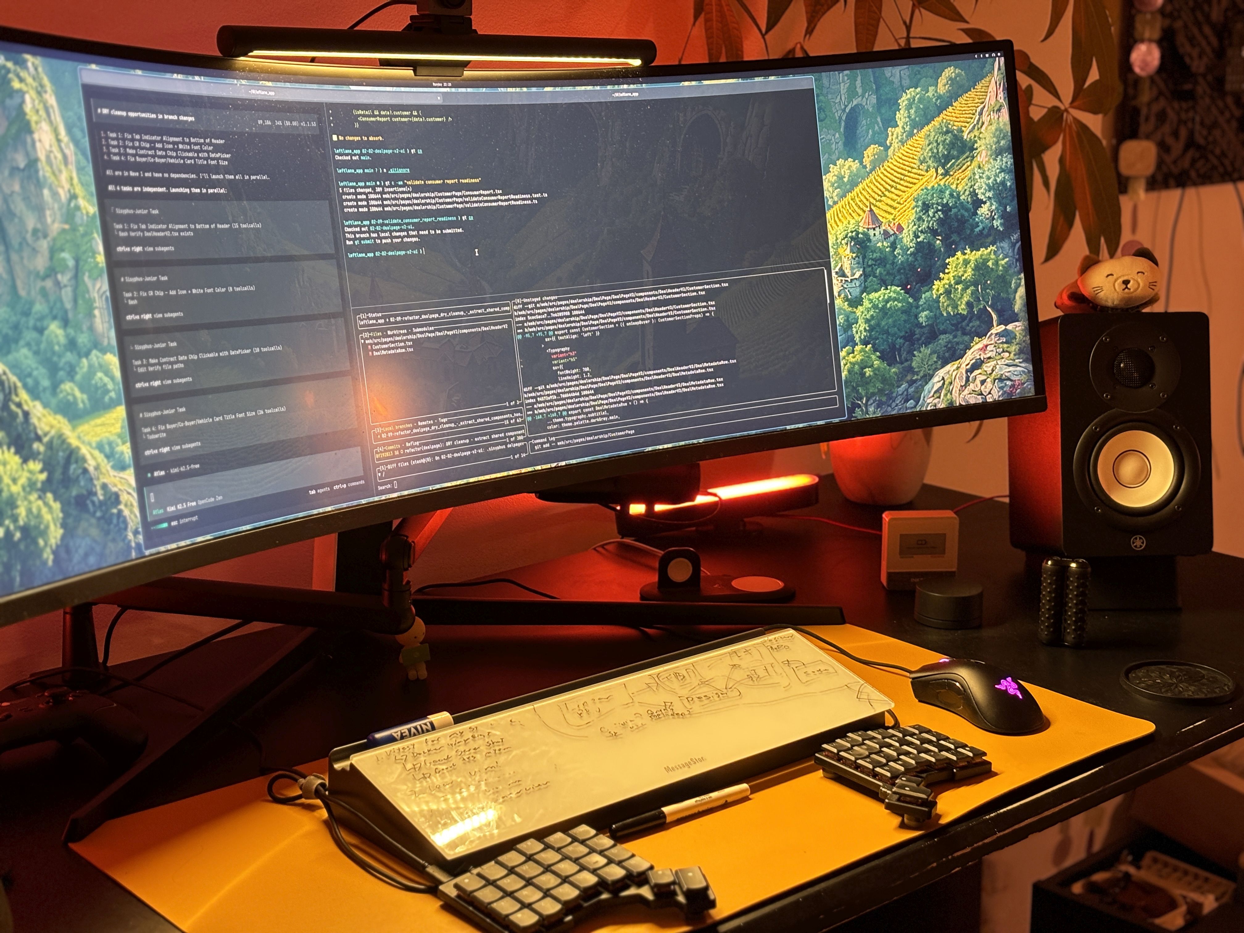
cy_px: 466
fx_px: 1869
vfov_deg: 28.0
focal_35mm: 52
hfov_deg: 36.8
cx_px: 622
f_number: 1.6
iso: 200
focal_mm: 5.96
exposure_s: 1/40
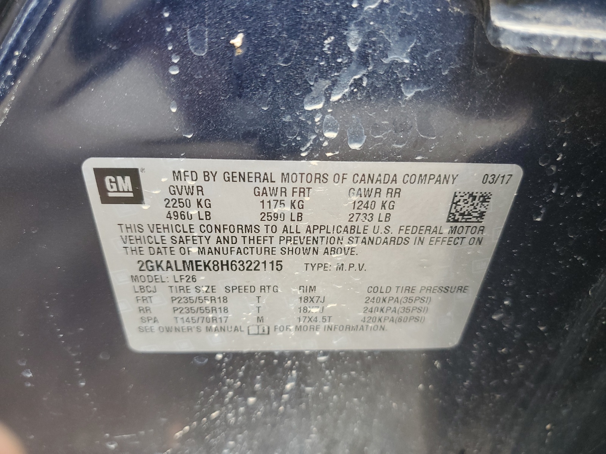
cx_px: 303
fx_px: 455
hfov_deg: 67.3
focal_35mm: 26
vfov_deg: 53.1
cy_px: 227
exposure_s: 1/120
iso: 65
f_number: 1.5
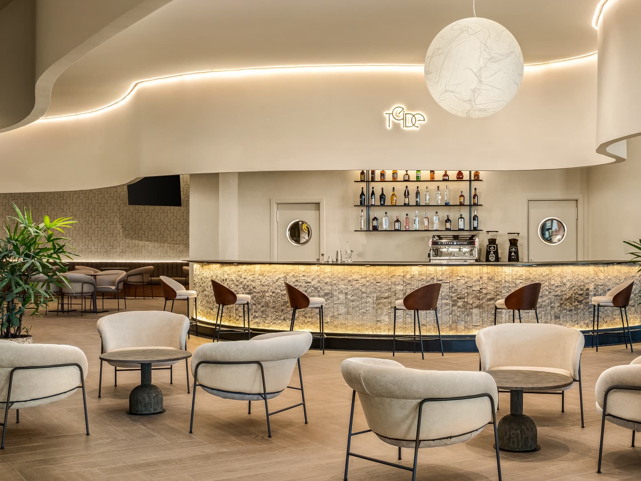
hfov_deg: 42.0
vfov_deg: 32.2
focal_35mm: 45
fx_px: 833
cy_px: 249
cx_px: 358
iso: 160
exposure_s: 2
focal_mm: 24.9
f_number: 10
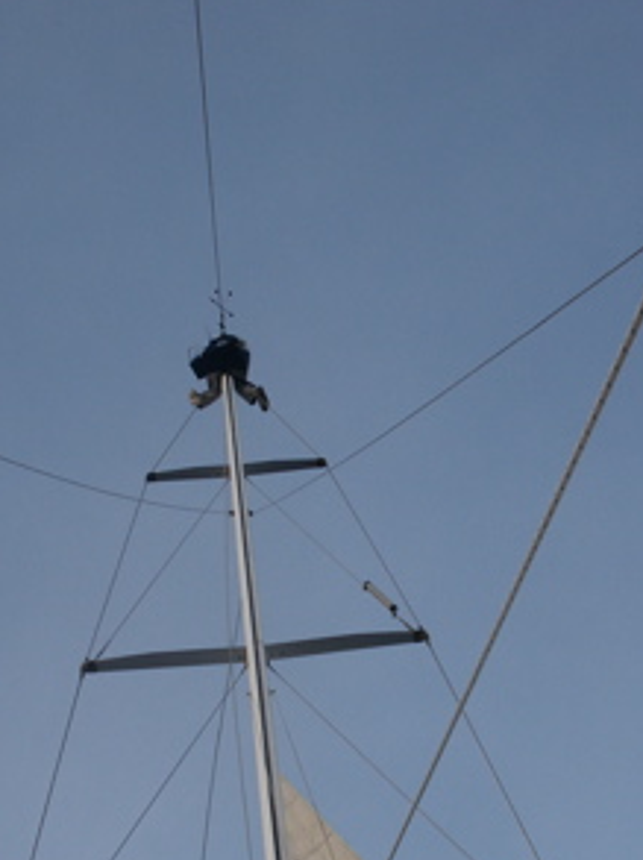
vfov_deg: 31.7
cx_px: 351
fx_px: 1489
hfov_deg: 24.4
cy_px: 643
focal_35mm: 60
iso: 64
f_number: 6.7
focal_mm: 8.13
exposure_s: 1/125
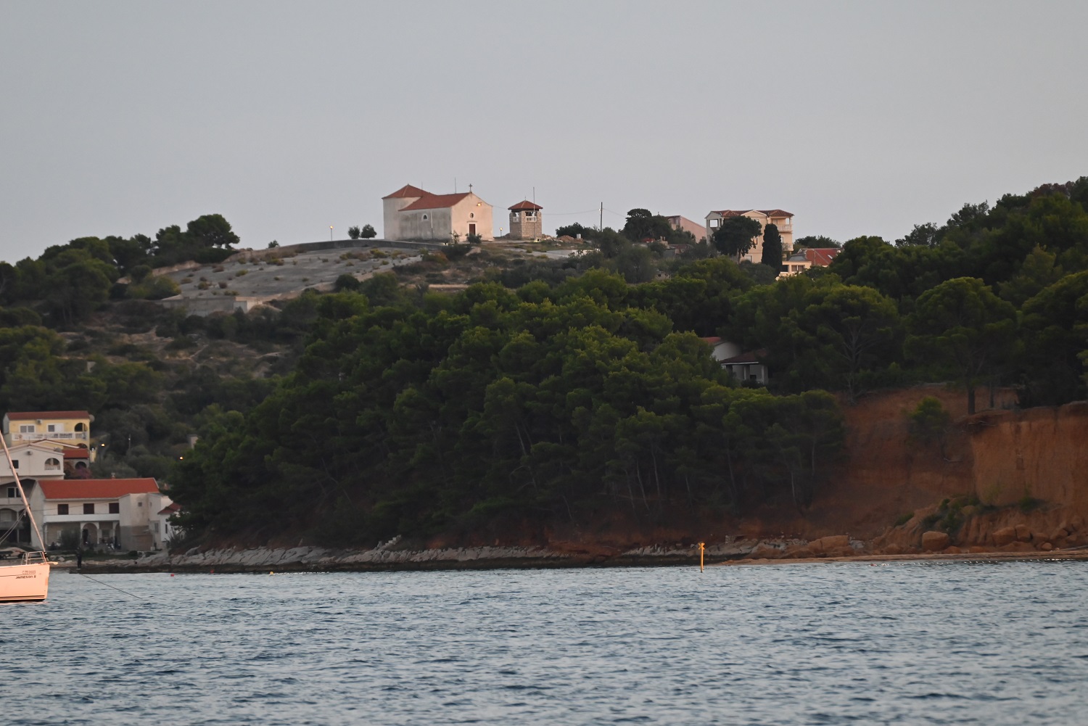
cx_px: 544
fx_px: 9069
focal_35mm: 300
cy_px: 363
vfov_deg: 4.6
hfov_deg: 6.9
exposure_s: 1/500
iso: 2500
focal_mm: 300
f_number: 5.6
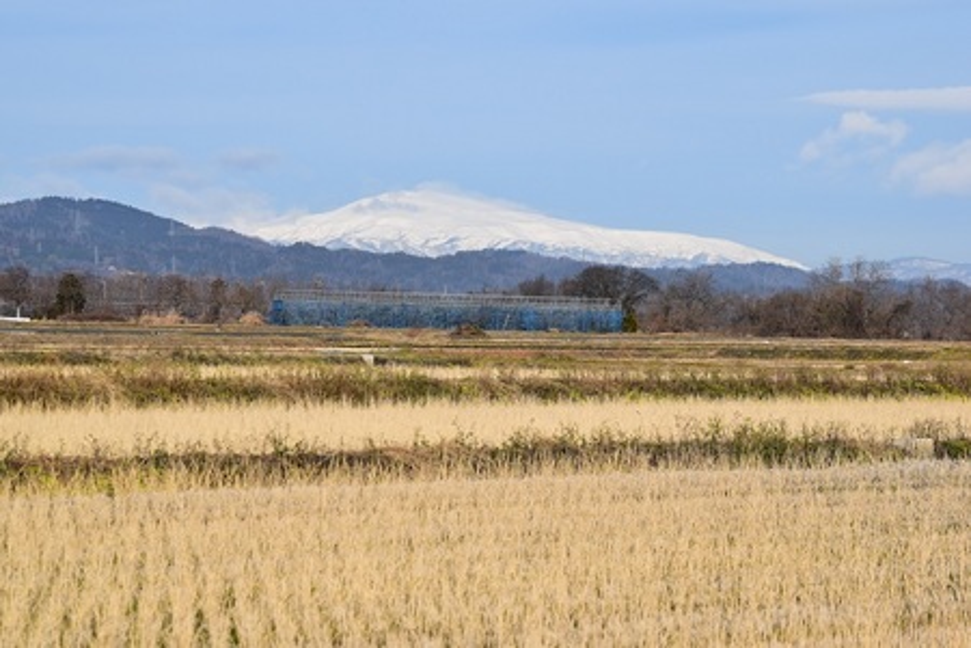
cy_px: 324
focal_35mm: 147
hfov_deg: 14.0
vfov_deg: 9.3
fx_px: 3965
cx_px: 486
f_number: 11
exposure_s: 1/500
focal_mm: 98
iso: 250
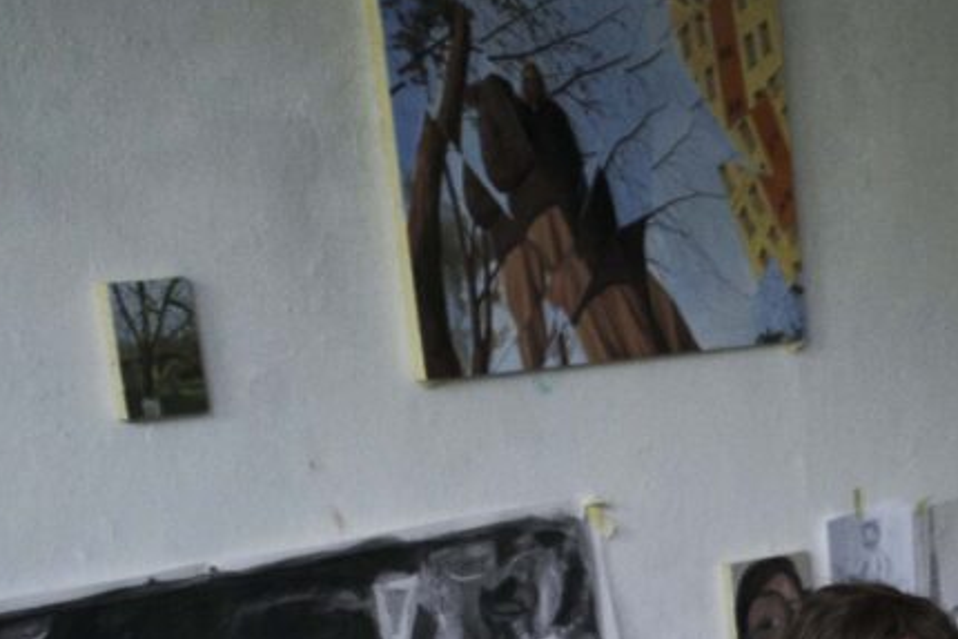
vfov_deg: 10.4
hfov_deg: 14.8
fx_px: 3327
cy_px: 1113
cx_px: 1568
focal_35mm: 125
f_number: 1.4
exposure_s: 1/640
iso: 1600
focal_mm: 23
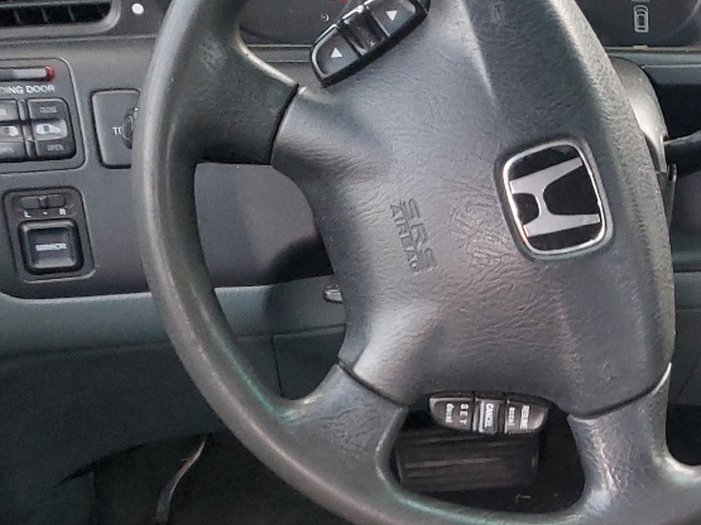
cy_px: 483
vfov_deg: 19.2
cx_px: 861
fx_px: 1518
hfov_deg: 23.5
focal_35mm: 75
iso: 138
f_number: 1.5
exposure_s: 1/60.2
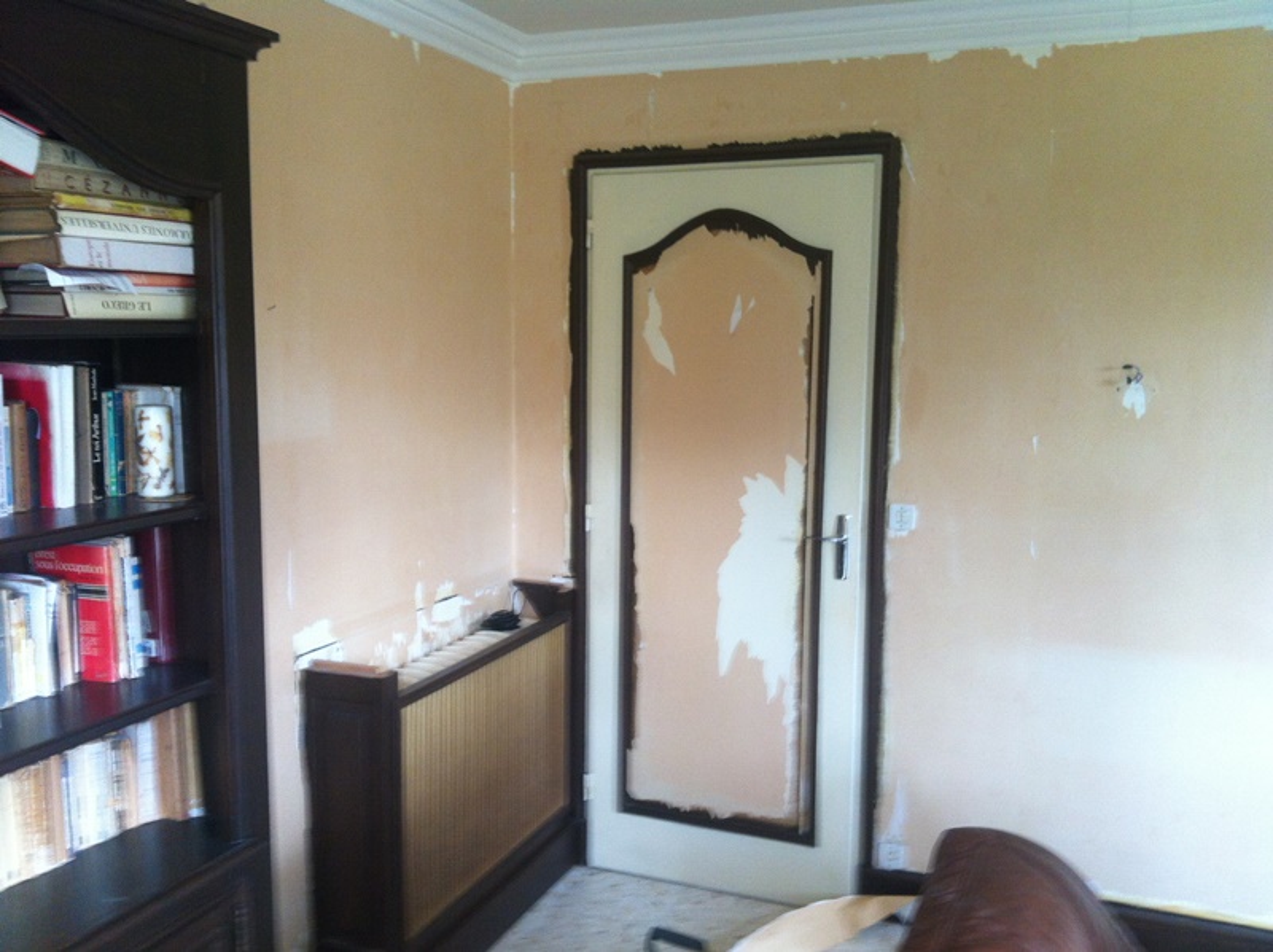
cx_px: 636
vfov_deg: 40.6
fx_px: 1286
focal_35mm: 35
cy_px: 476
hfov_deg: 52.7
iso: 100
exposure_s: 1/15
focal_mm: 3.85
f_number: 2.8
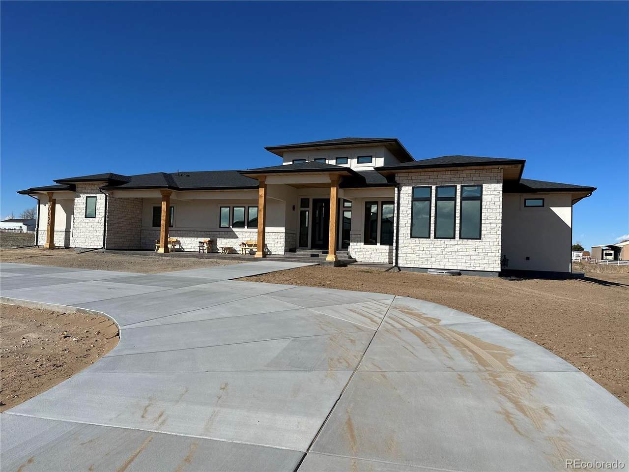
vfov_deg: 56.8
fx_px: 436
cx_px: 314
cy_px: 236
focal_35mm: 24
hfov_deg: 71.6
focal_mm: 6.86
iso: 80
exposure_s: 1/8197
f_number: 1.78
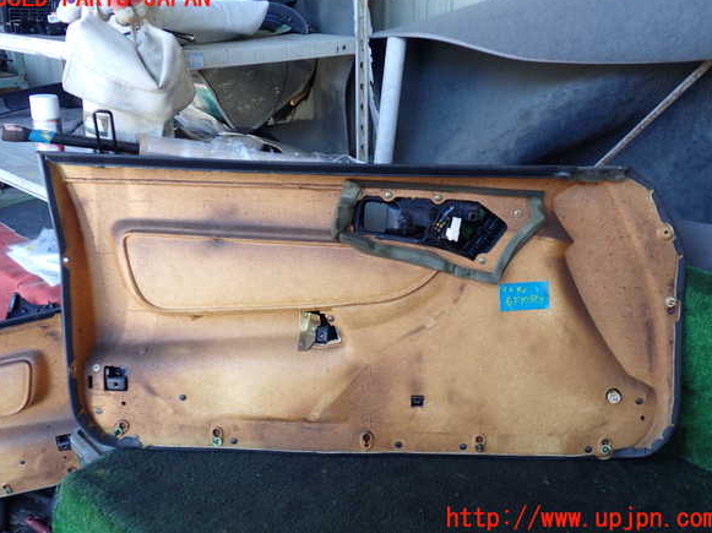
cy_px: 259
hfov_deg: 58.4
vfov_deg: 45.4
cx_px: 355
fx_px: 637
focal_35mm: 31
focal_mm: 5.4
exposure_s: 1/60
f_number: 2.3
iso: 100
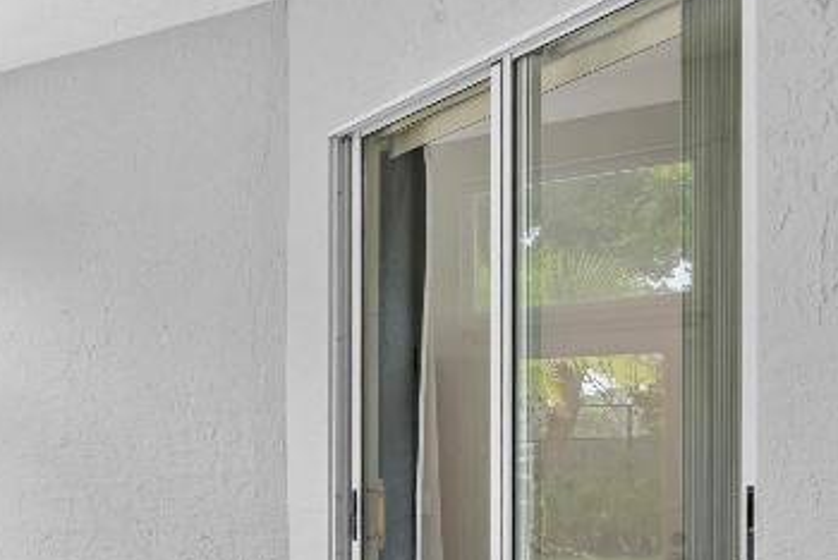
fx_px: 1072
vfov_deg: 27.9
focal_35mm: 46
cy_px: 536
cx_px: -344
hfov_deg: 30.0
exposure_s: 1/30
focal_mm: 14
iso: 500
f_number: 8
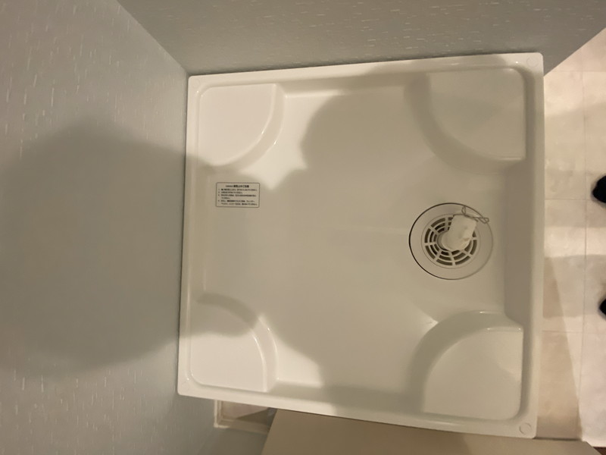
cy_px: 228
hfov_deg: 106.2
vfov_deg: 89.9
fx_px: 228
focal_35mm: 13
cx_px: 303
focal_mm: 1.54
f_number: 2.4
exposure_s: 1/50
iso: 320
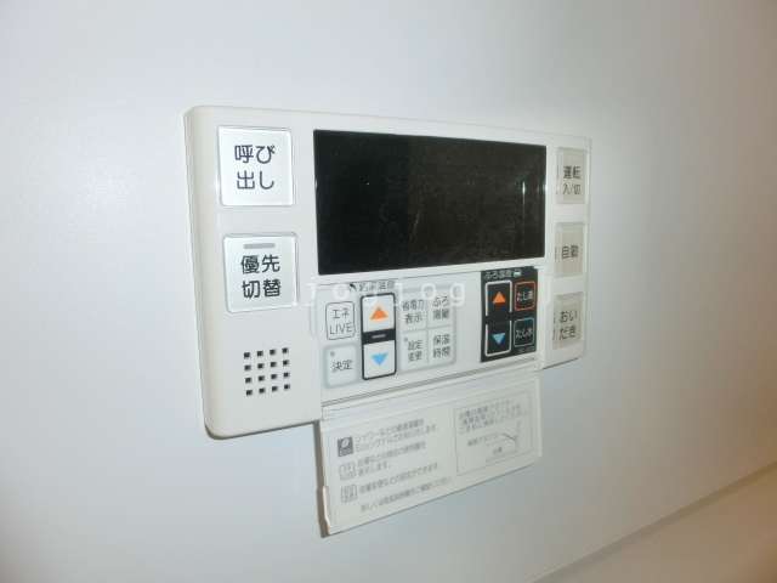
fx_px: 539
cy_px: 292
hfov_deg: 71.6
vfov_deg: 56.8
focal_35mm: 24
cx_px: 388
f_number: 3
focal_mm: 4.24
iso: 80
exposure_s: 1/15
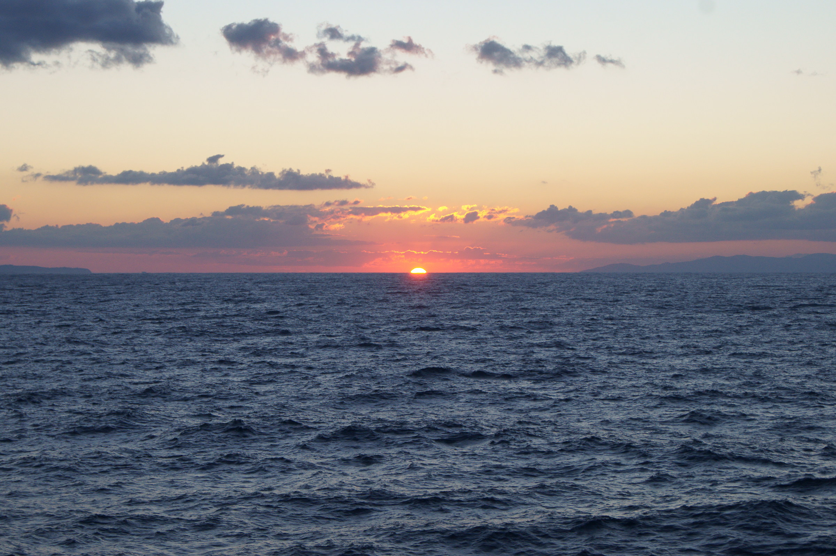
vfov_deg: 16.5
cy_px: 278
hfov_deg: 24.6
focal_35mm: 82
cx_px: 418
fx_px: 1914
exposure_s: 1/200
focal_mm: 55
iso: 400
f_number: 8
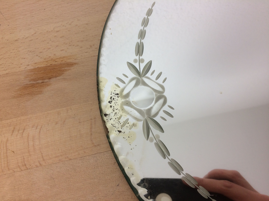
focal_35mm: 29
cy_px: 100
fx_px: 225
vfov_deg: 48.2
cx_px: 134
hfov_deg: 61.7
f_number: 2.2
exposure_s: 1/50
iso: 40
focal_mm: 4.15
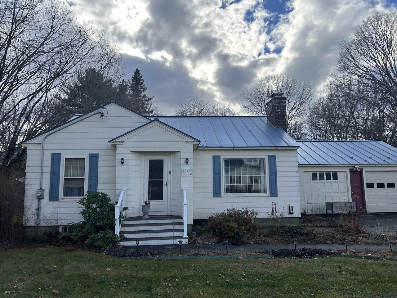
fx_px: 298
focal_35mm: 26
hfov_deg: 67.3
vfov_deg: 53.1
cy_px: 149
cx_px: 198
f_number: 1.5
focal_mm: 5.7
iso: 50
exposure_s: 1/2841
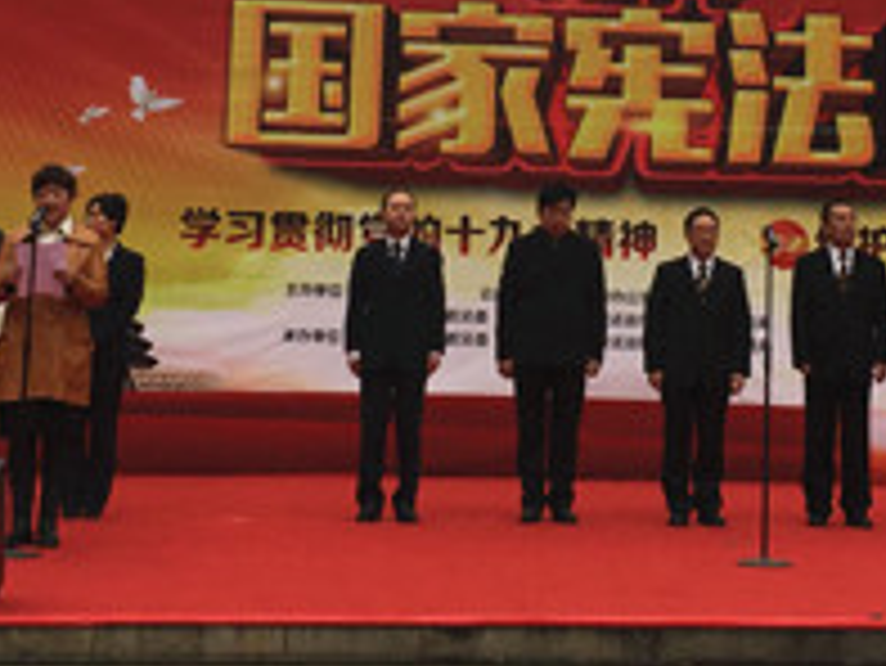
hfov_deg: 24.0
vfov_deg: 17.8
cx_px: 607
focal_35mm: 81
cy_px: 18
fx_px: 2074
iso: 32
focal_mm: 4.15
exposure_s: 1/494
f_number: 2.2
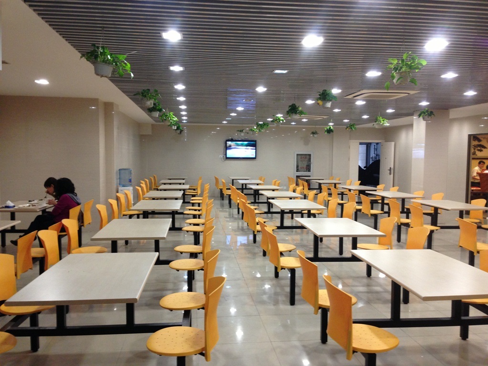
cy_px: 183
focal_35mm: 33
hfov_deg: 55.4
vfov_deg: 42.9
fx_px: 465
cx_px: 244
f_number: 2.4
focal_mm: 4.13
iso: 125
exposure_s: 1/20
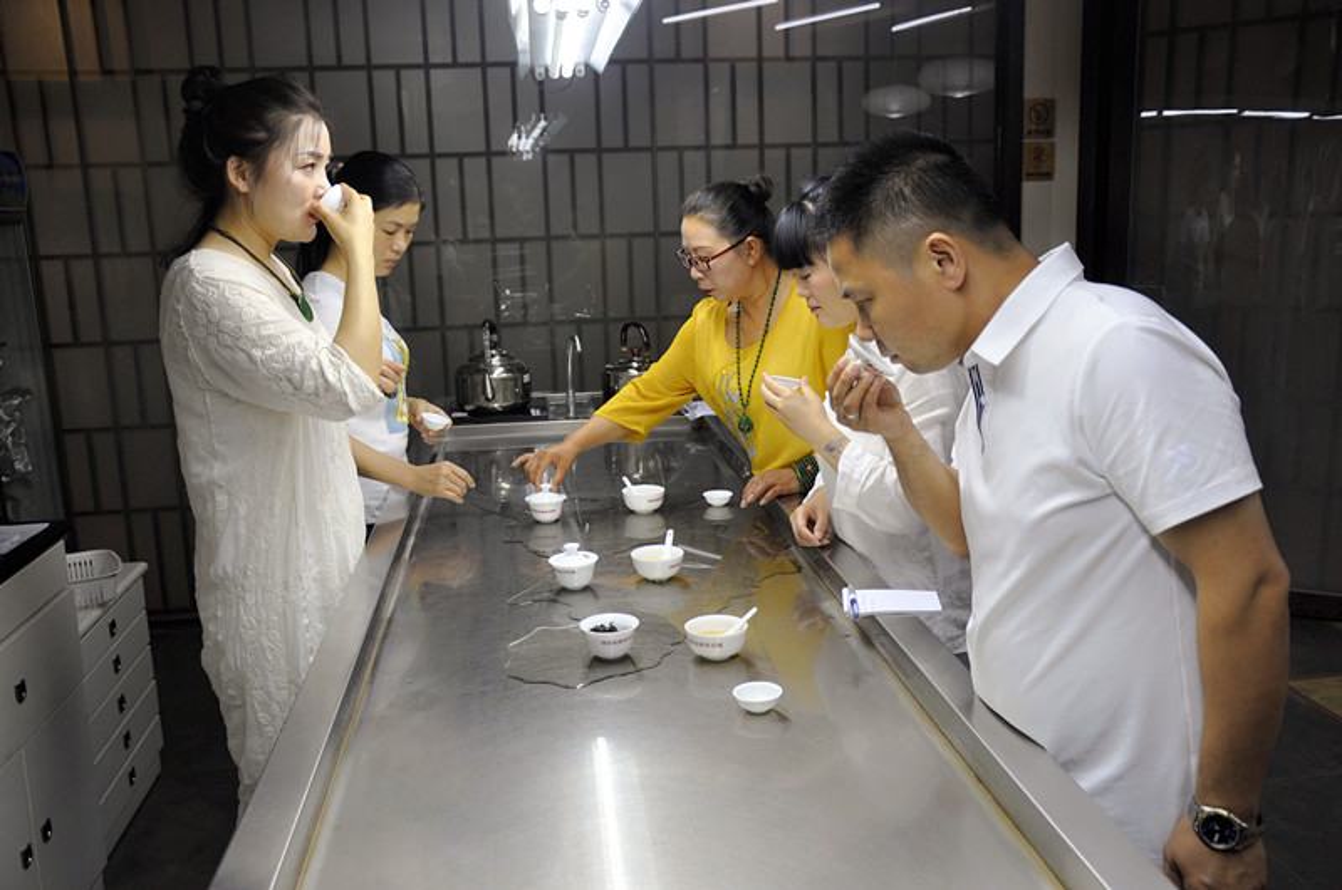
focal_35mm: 33
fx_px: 1228
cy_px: 445
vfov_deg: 39.9
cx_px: 671
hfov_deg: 57.3
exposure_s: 1/60
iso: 450
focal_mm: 22
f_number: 4
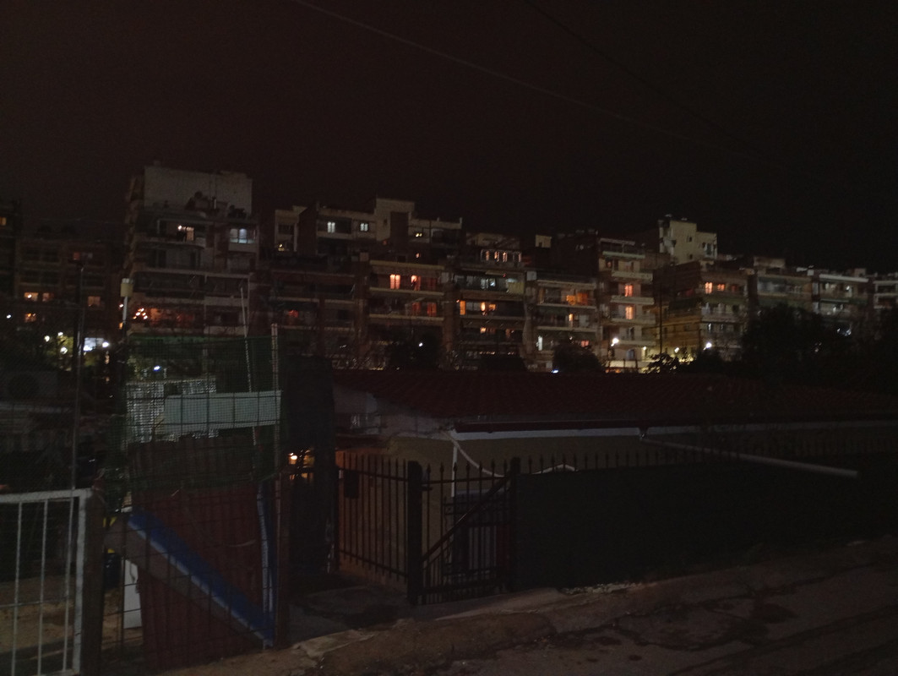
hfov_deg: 63.4
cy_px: 338
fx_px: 727
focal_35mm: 28
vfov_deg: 49.8
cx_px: 449
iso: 1925
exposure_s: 1/10
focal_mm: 4.27
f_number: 1.8
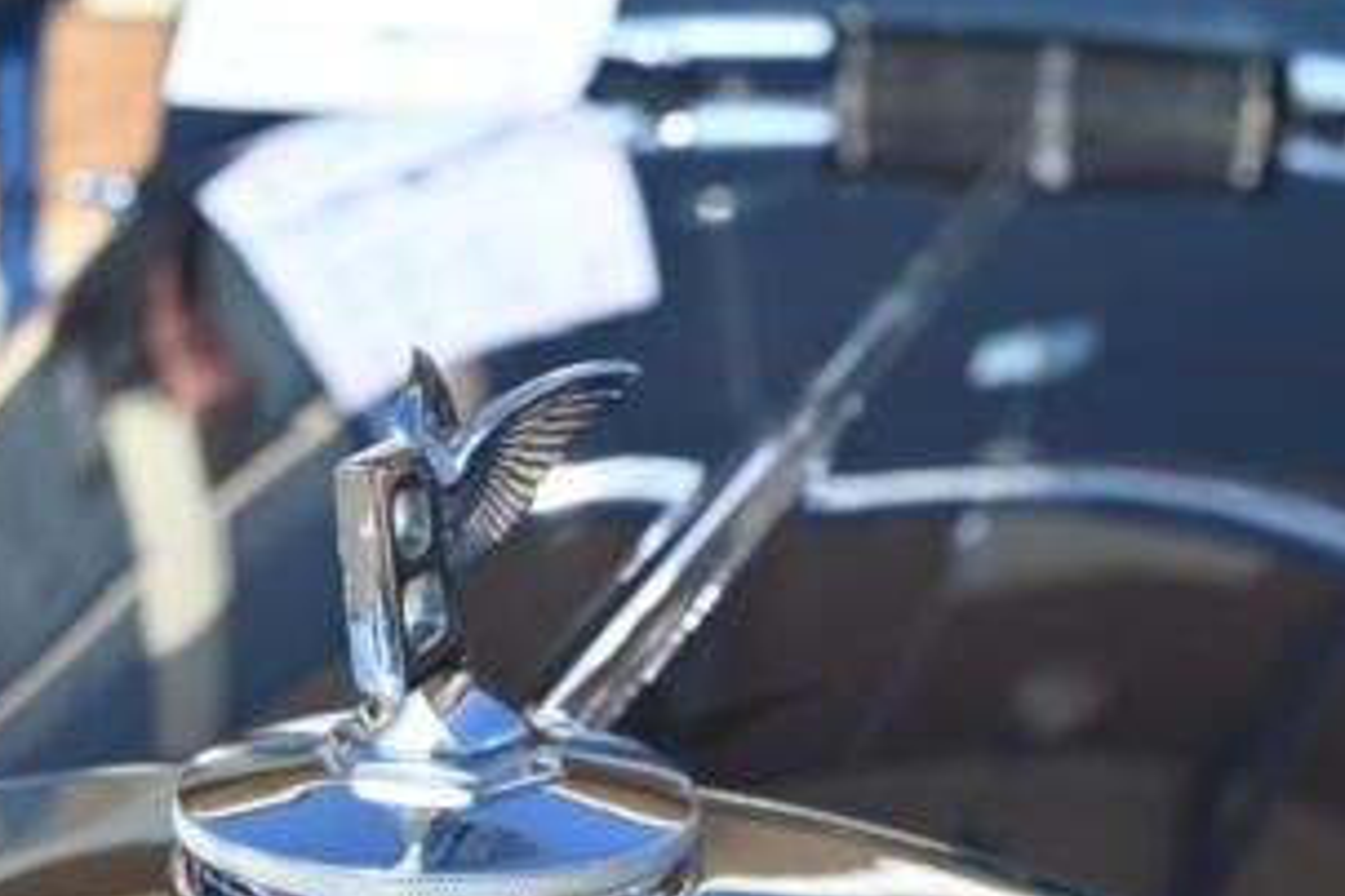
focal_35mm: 76
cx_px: 866
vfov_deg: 17.8
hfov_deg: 26.5
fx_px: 2839
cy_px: 690
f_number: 6.3
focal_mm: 46
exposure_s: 1/320
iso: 100
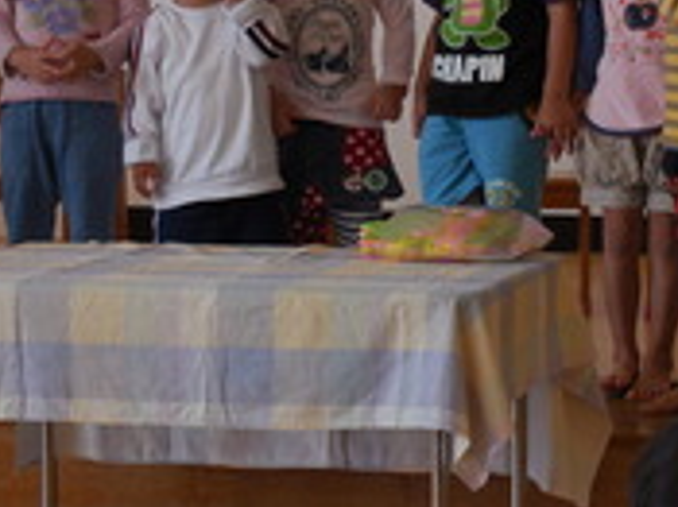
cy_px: 8
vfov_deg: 9.1
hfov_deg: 12.2
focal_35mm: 162
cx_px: 554
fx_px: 3171
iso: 125
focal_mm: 14.5
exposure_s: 1/40
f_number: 4.9
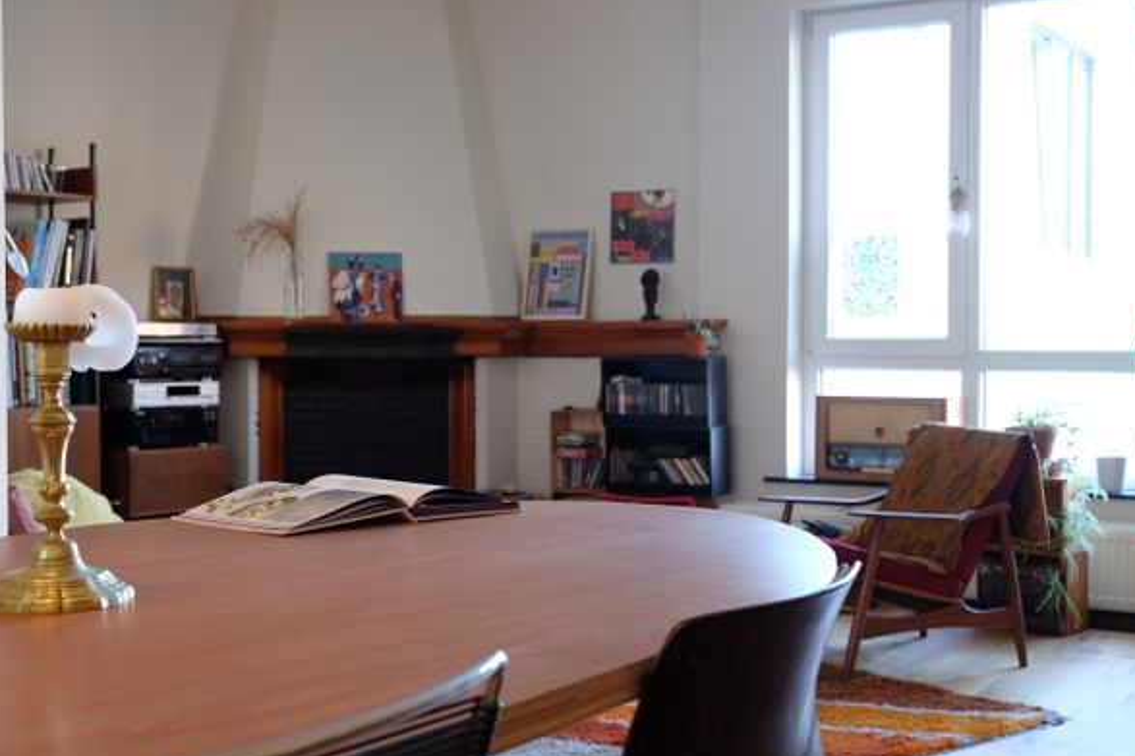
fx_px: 1450
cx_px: 565
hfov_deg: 42.8
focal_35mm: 46
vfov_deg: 29.2
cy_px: 381
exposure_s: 1/4
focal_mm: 30.2
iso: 200
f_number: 5.6
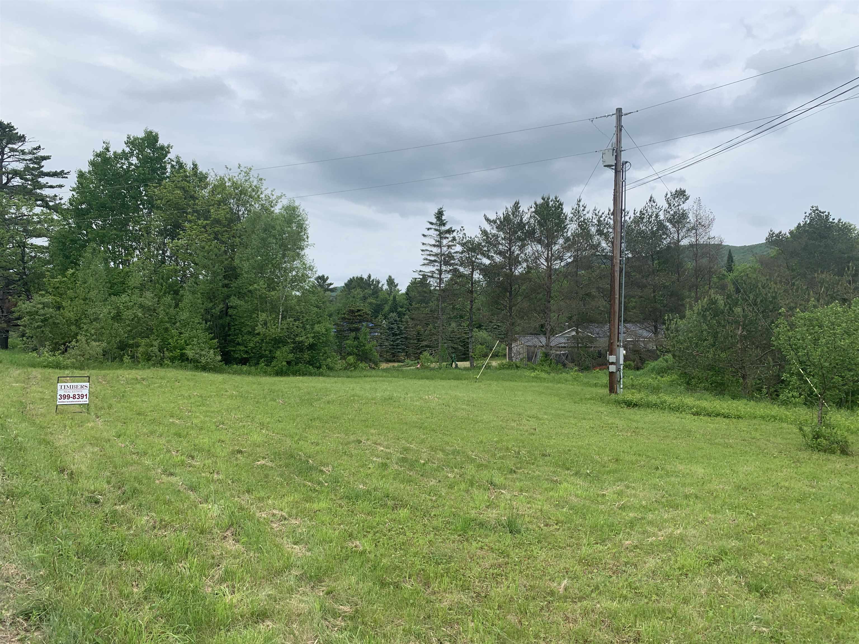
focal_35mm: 26
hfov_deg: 67.3
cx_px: 430
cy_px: 322
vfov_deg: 53.1
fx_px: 645
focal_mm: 4.25
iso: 25
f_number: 1.8
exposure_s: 1/1314
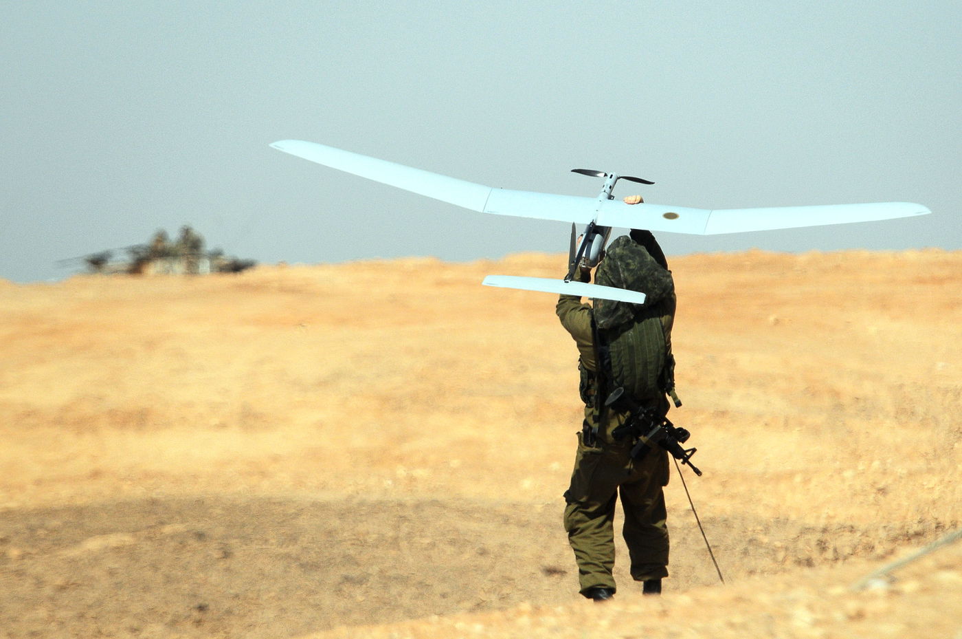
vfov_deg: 3.0
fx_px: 12007
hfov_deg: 4.6
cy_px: 320
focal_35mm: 450
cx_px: 481
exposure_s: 1/5000
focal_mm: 300
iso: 320
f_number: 5.6
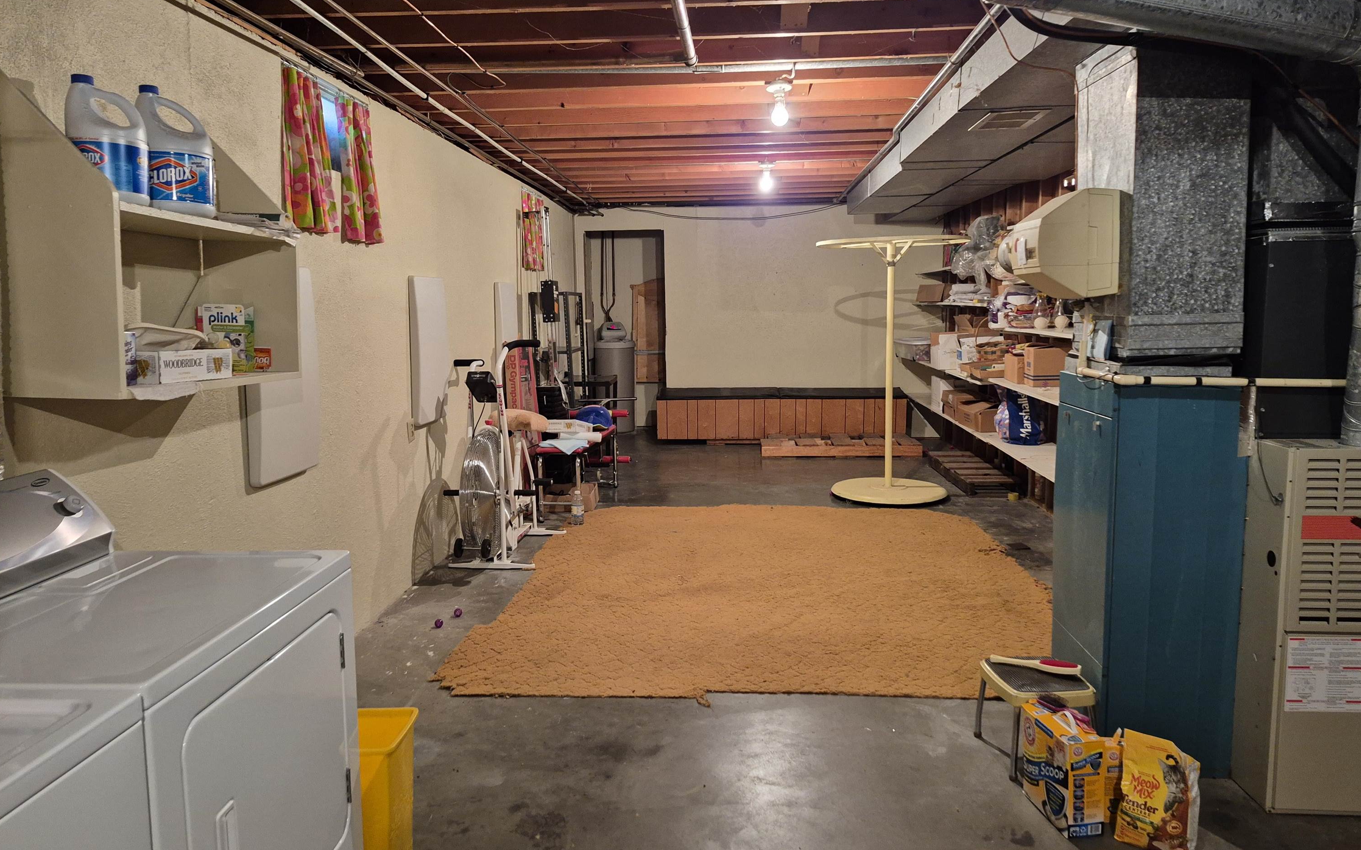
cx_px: 685
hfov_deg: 72.5
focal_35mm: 25
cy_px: 408
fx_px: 927
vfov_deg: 49.3
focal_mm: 5.4
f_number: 1.8
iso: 640
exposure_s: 1/60
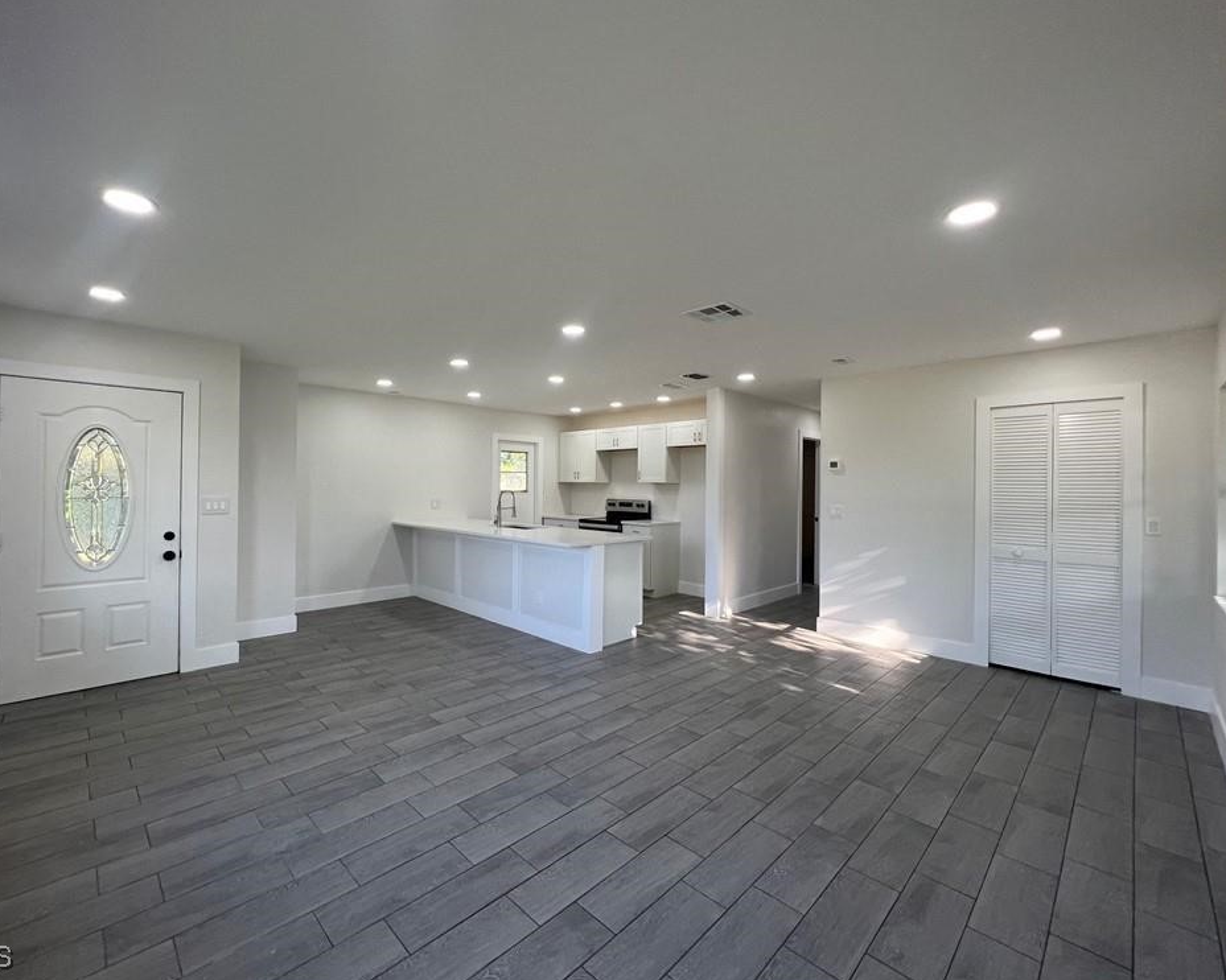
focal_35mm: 14
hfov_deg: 100.5
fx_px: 508
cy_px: 479
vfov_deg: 87.9
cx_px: 563
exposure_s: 1/120
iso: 80
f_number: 1.8
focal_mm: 1.57
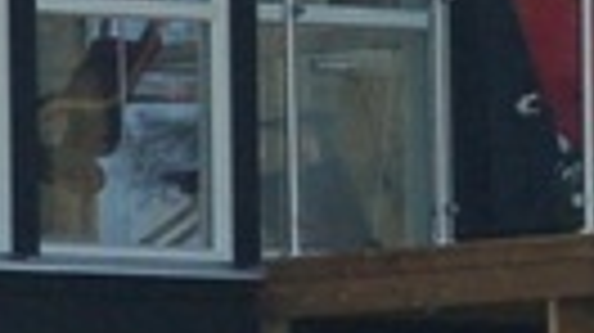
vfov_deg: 0.6
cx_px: 428
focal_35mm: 2199
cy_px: -74
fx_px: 34607
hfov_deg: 1.0
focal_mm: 180
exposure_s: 1/400
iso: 800
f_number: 5.6
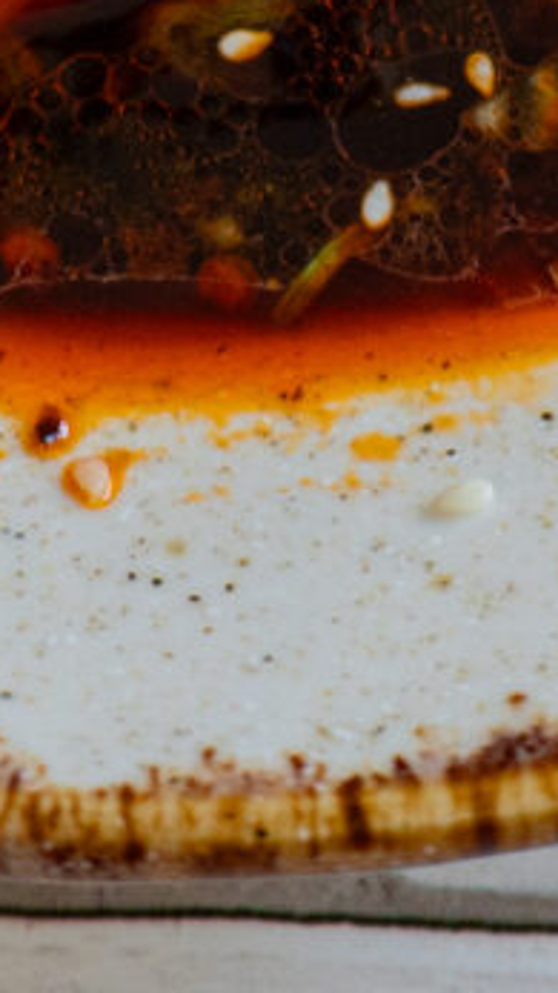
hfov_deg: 8.7
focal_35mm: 139
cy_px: -587
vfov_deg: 14.2
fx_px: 3659
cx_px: 309
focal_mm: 16
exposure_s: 1/160
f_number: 4
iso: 400
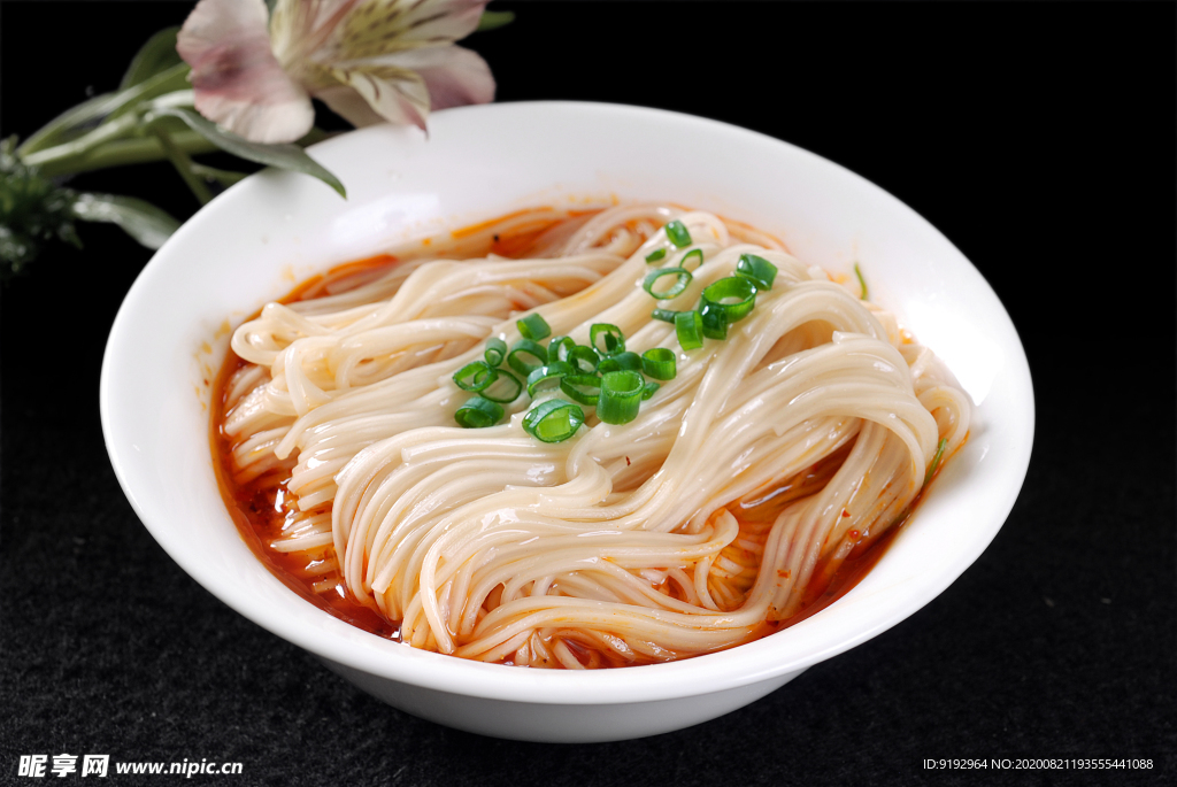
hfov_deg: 22.6
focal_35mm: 90
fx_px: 2945
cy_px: 394
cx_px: 588
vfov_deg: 15.2
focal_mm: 60
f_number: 10
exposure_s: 1/160
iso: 160
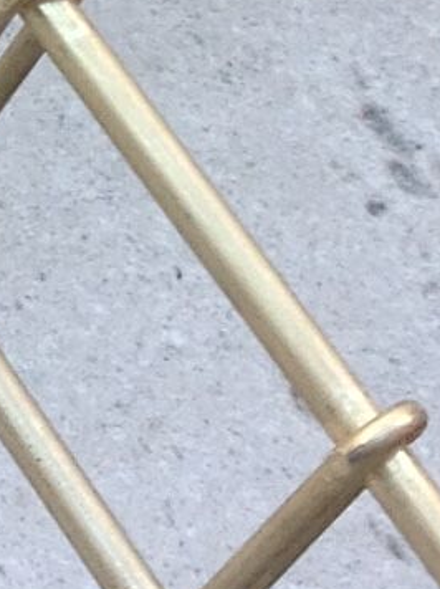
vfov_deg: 7.5
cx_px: -485
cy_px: -526
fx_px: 4332
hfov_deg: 5.7
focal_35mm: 255
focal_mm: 4.28
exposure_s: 1/30
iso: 50
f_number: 2.4
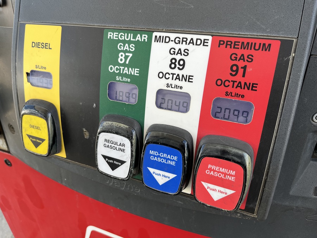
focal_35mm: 26
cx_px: 158
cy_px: 119
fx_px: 238
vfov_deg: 53.1
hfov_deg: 67.3
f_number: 1.6
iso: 40
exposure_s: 1/274
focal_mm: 5.1
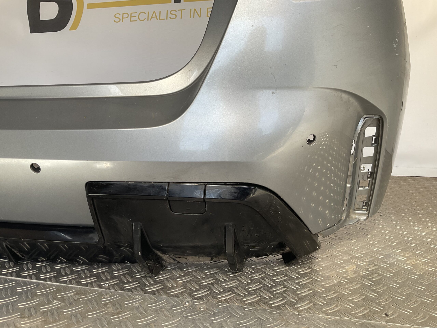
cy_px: 164
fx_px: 366
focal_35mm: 29
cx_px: 218
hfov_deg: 61.7
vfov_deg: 48.2
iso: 16
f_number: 1.8
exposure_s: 1/142
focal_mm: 3
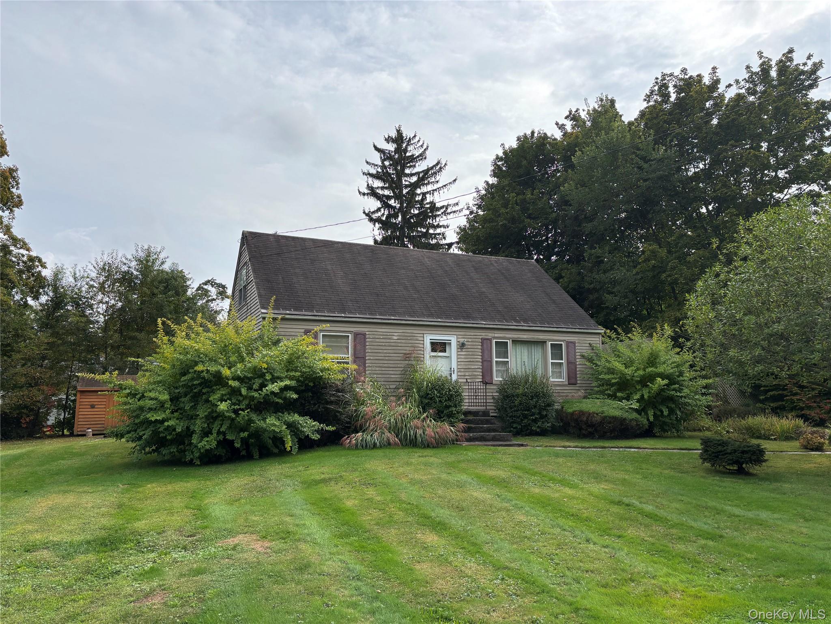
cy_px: 312
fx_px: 624
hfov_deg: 67.3
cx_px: 416
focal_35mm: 26
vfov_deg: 53.1
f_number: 1.6
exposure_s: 1/3205
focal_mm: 5.96
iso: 50
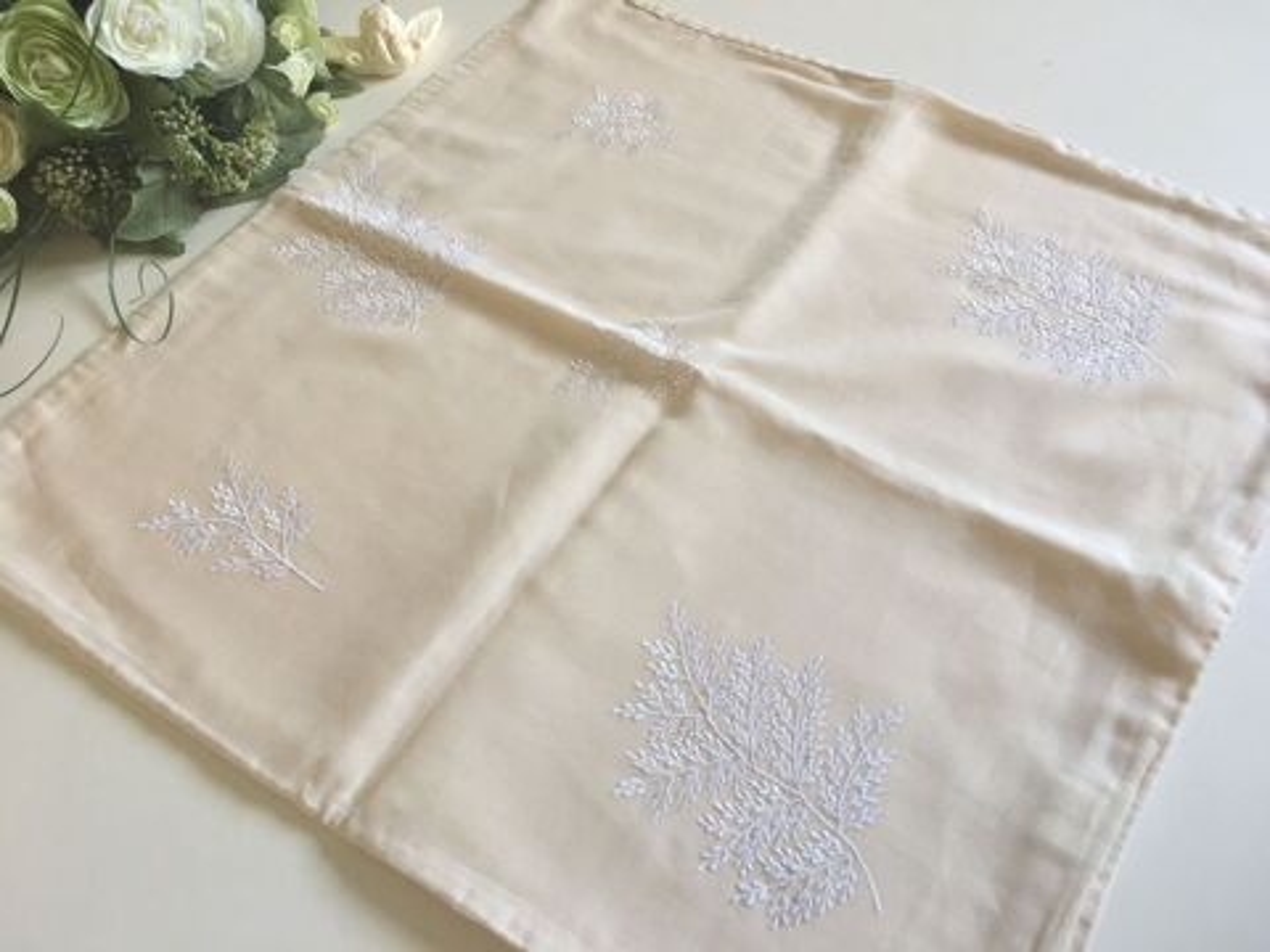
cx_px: 635
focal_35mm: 29
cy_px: 476
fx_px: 1064
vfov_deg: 48.2
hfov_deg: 61.7
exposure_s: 1/33
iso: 64
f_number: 2.2
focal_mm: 4.15
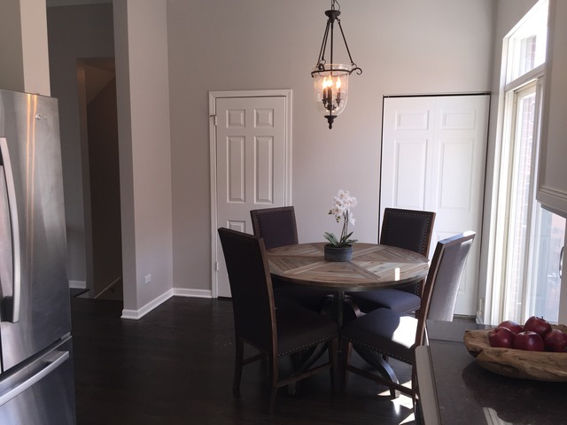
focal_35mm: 29
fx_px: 475
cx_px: 284
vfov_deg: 48.2
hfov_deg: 61.7
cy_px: 212
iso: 50
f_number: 2.2
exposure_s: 1/100
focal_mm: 4.15
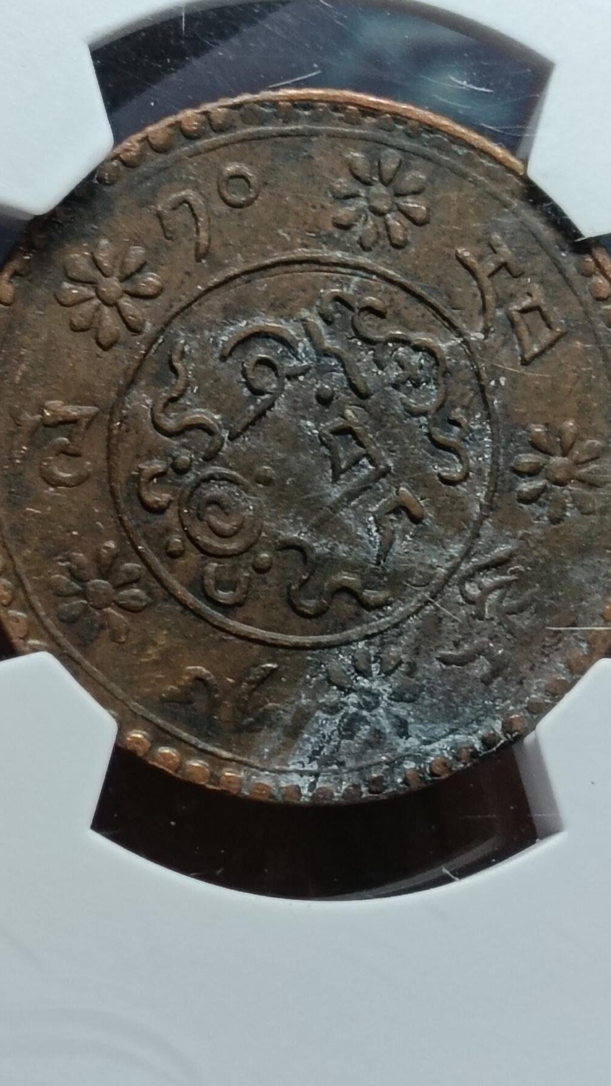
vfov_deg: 19.6
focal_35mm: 109
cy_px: 539
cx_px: 271
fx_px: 3141
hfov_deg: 11.1
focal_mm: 3.98
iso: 80
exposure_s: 1/33.3
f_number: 1.8
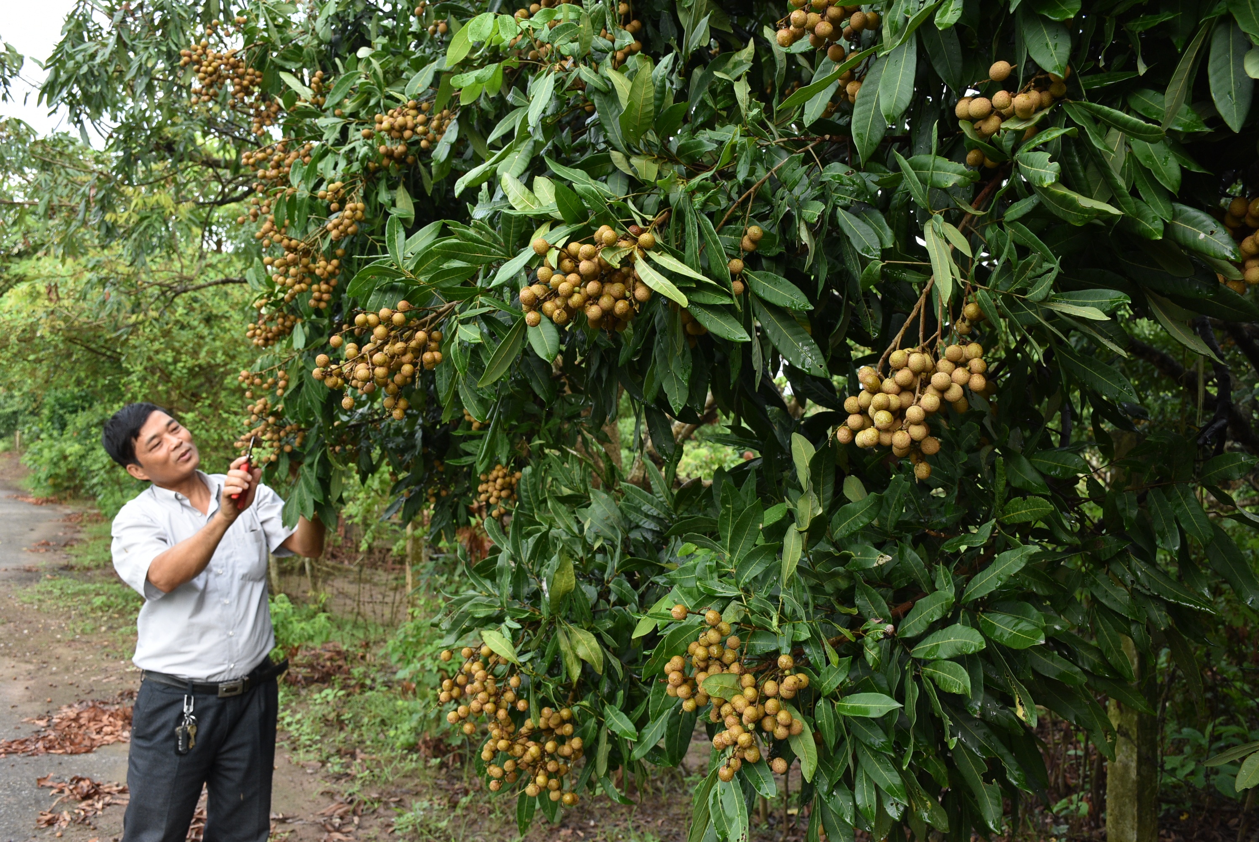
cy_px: 421
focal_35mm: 34
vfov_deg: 38.4
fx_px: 1207
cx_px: 630
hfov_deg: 55.1
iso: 800
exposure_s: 1/250
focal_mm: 23
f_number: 8
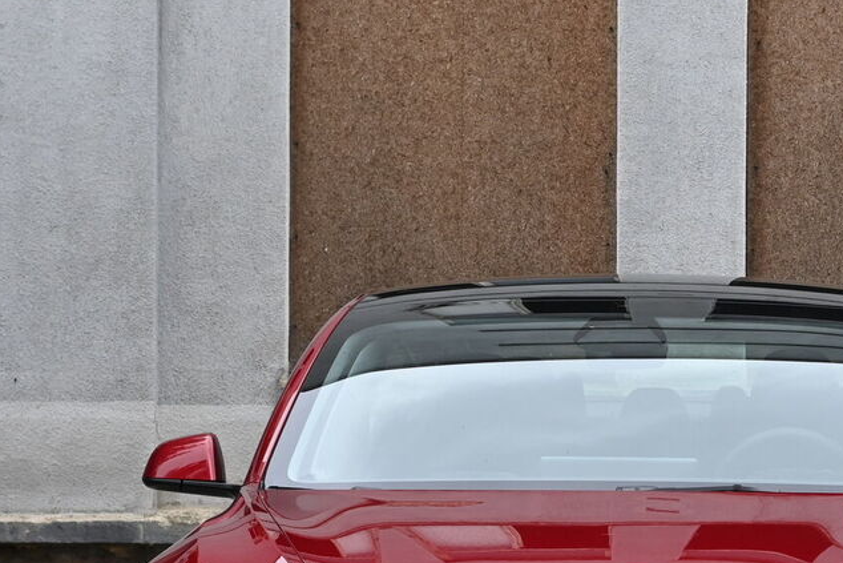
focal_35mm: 227
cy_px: 390
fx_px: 5316
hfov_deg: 9.0
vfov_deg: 6.1
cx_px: 924
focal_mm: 50
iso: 200
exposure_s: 1/250
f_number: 5.6
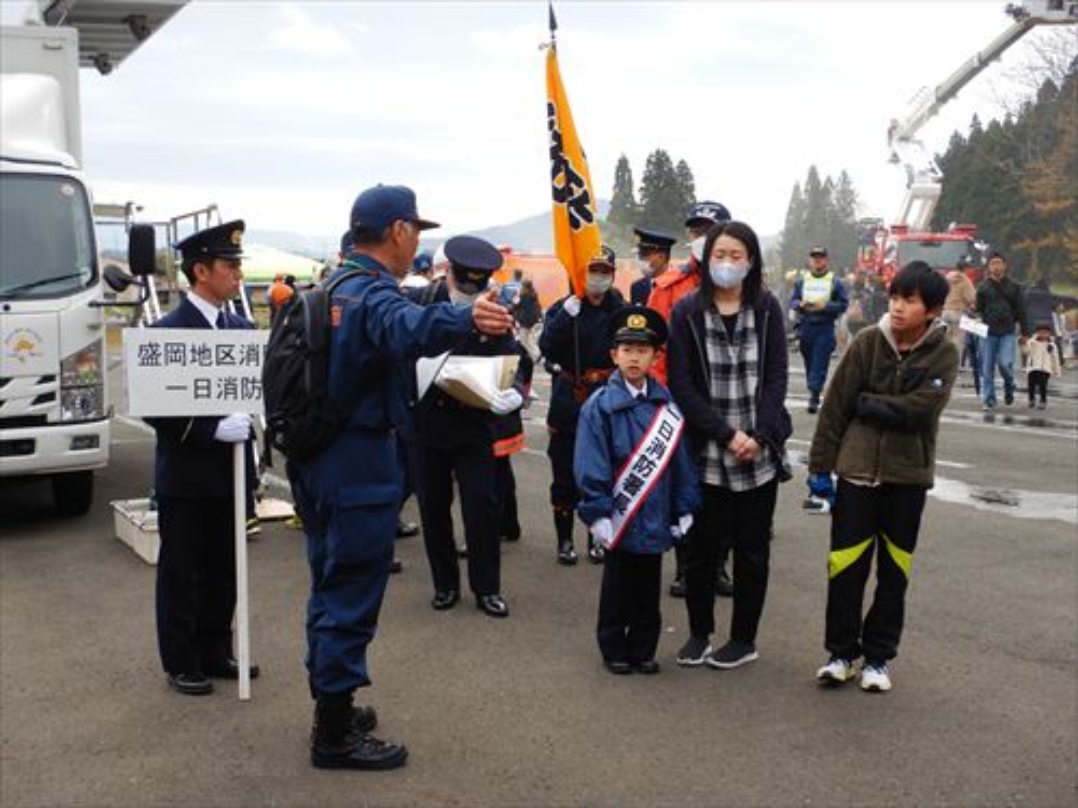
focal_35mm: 48
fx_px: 1495
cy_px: 404
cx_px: 539
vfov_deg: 30.3
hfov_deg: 39.7
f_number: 4.3
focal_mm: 8.5
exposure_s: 1/200
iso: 125
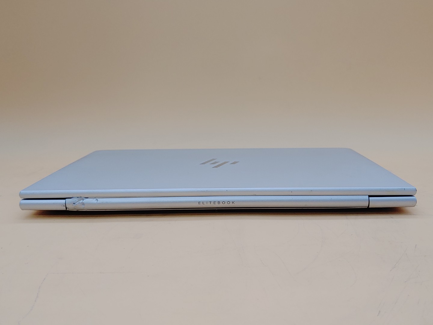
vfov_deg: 36.8
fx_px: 488
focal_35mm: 39
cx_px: 216
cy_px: 162
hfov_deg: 47.9
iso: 50
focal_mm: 4.36
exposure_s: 1/110
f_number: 1.8
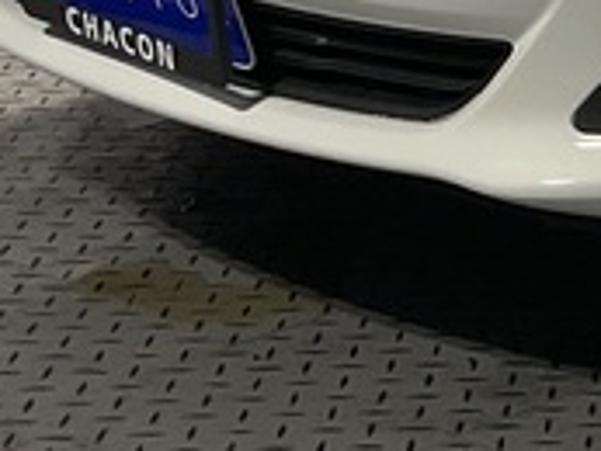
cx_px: 1254
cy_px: 49
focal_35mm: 161
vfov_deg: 9.2
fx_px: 2797
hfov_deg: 11.0
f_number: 1.8
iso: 40
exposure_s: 1/120
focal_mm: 3
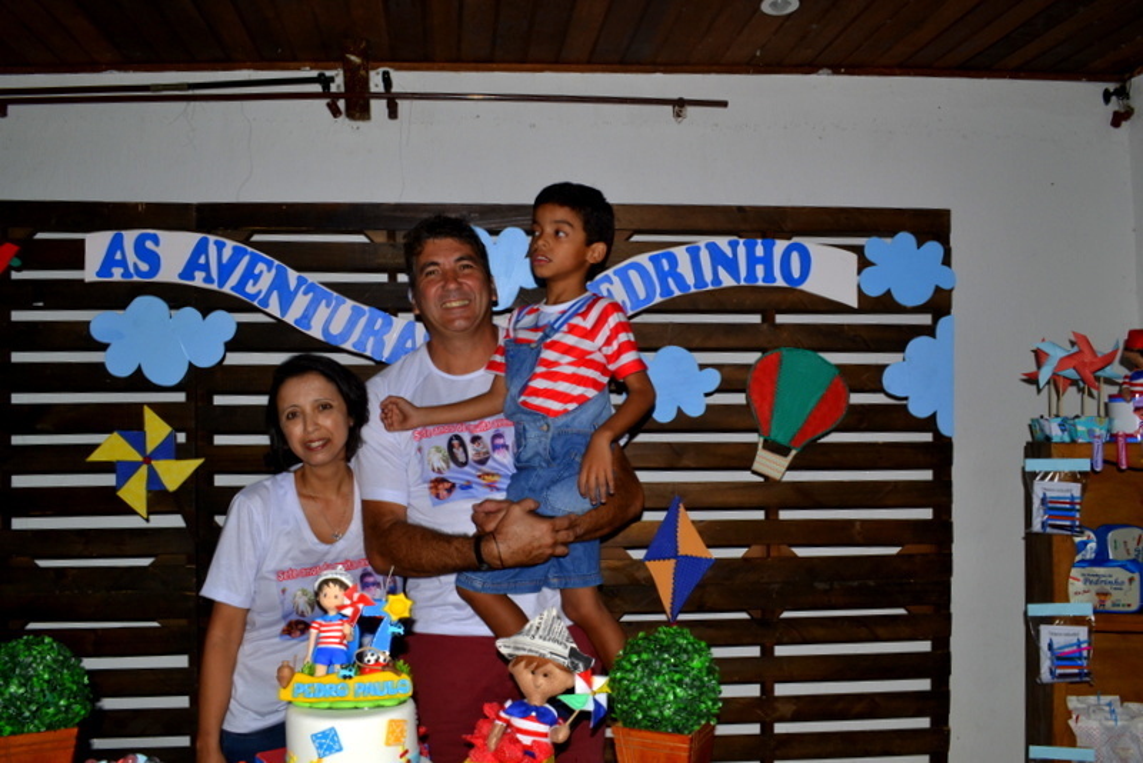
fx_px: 858
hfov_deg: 67.4
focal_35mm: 27
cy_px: 382
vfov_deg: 48.0
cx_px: 572
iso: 220
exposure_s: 1/60
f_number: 8
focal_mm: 18
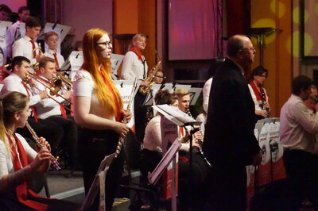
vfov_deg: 18.2
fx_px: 662
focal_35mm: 75
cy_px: 106
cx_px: 159
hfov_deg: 27.0
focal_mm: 50
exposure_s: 1/200
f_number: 9
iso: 16000
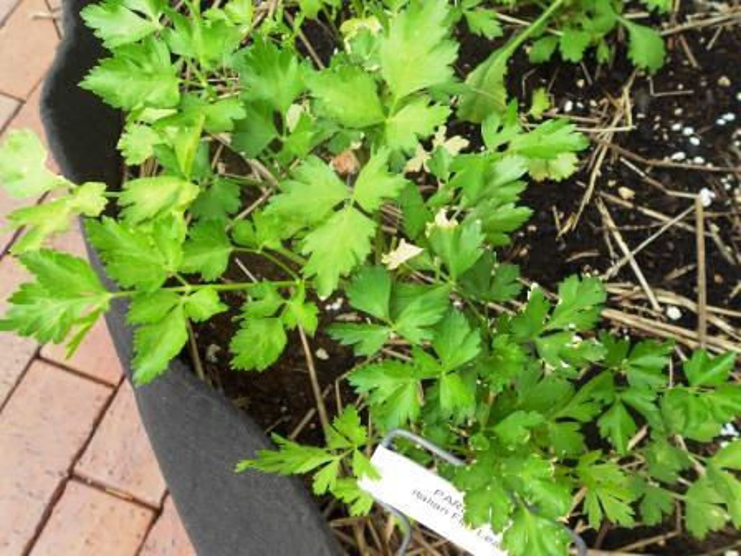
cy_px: 278
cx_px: 370
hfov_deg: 61.7
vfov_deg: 48.2
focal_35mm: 29
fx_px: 621
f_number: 3.4
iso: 80
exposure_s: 1/160
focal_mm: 5.1
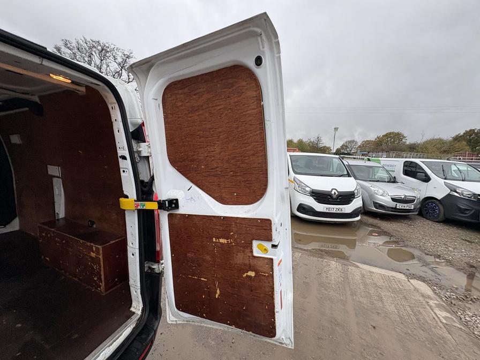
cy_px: 180
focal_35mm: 14
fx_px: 194
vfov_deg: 85.7
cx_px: 240
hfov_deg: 102.1
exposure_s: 1/99
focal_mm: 2.22
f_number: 2.2
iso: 160
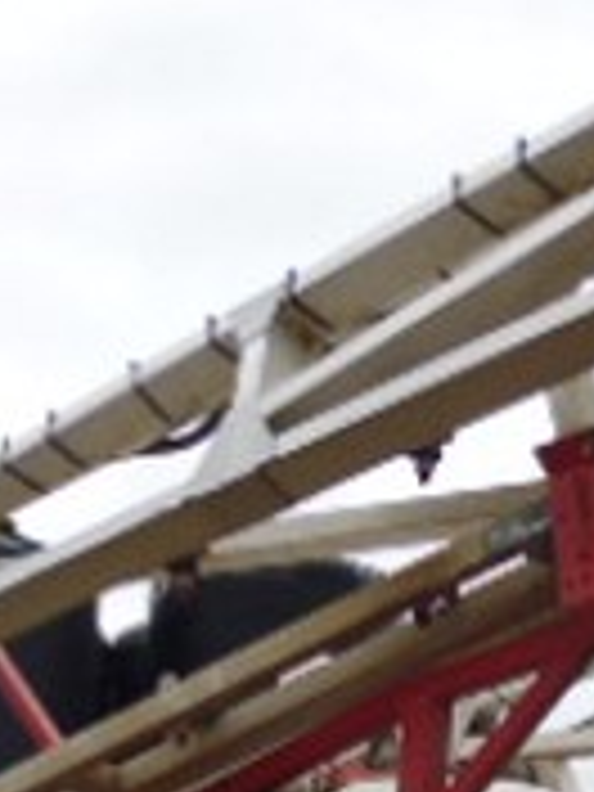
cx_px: 346
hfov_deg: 13.6
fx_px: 2494
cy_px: 896
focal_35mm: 109
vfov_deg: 17.4
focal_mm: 4.3
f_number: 2.8
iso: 100
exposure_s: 1/640
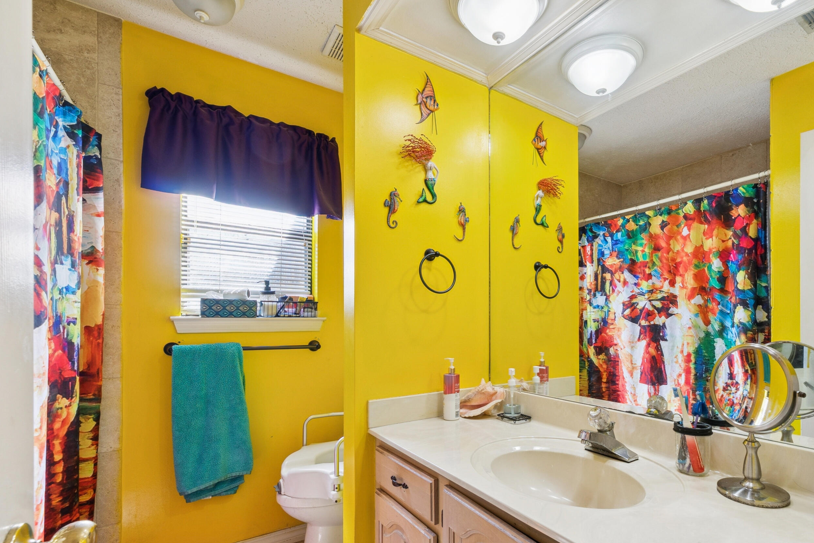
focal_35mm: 18
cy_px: 313
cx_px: 484
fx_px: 407
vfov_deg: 67.0
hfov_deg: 89.0
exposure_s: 1/8
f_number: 8
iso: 100
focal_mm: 10
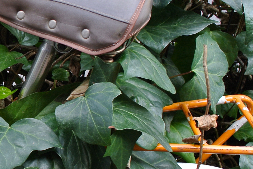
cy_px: 131
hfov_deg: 22.6
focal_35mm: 81
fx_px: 570
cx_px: -69
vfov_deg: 16.8
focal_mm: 10
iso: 100
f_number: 3.2
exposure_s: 1/160
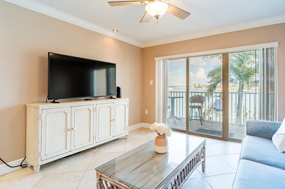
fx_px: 147
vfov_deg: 65.4
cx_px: 163
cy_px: 86
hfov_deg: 87.6
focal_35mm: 19
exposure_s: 1/200
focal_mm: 15.5
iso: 200
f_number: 8
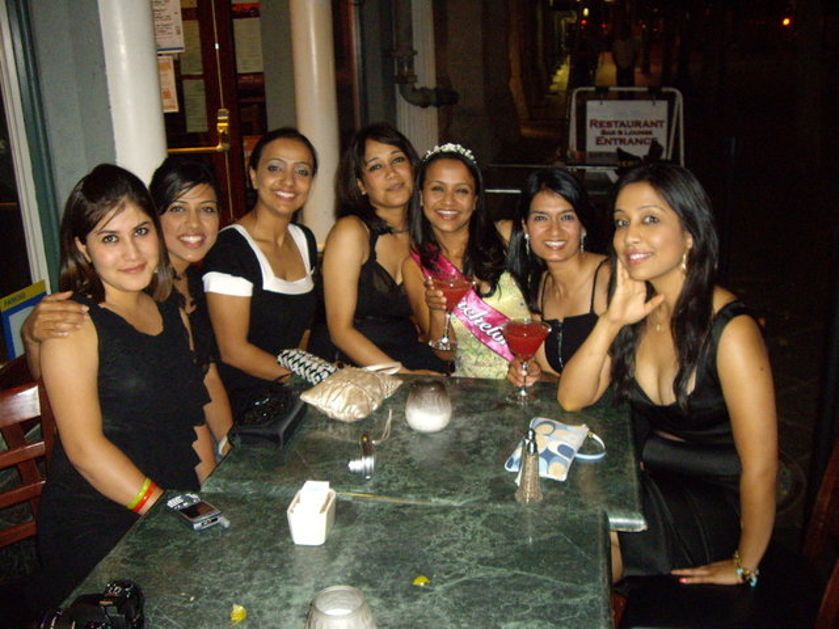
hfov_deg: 49.0
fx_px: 921
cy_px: 314
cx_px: 420
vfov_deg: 37.7
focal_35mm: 38
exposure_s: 1/40
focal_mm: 6.2
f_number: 2.7
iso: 400
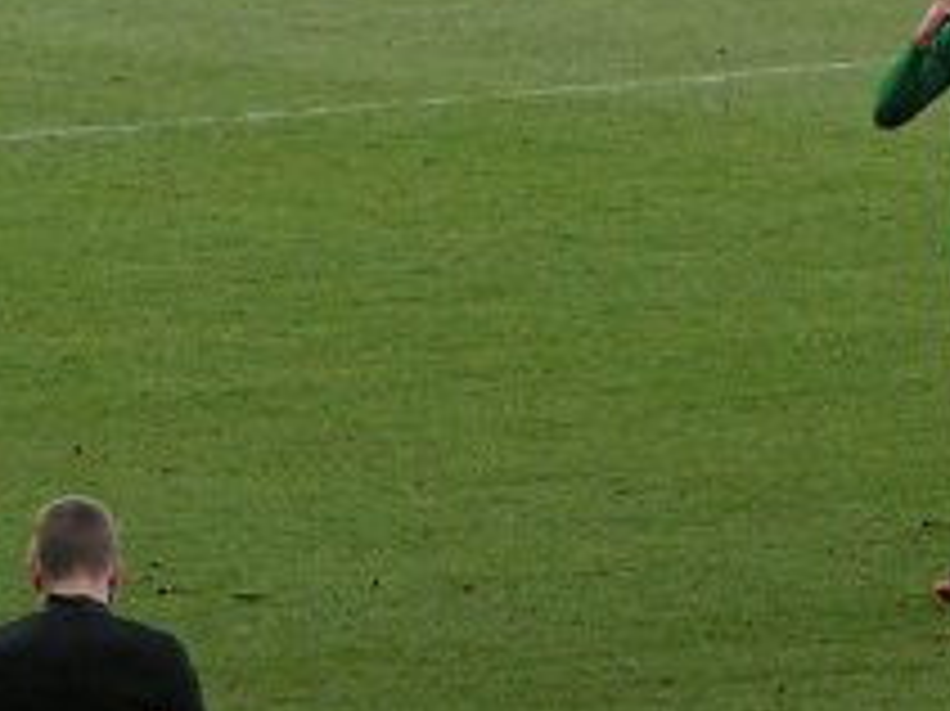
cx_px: 680
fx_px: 23534
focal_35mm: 858
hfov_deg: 2.3
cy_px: 63
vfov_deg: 1.7
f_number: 3.5
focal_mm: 34.5
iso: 80
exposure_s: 1/200
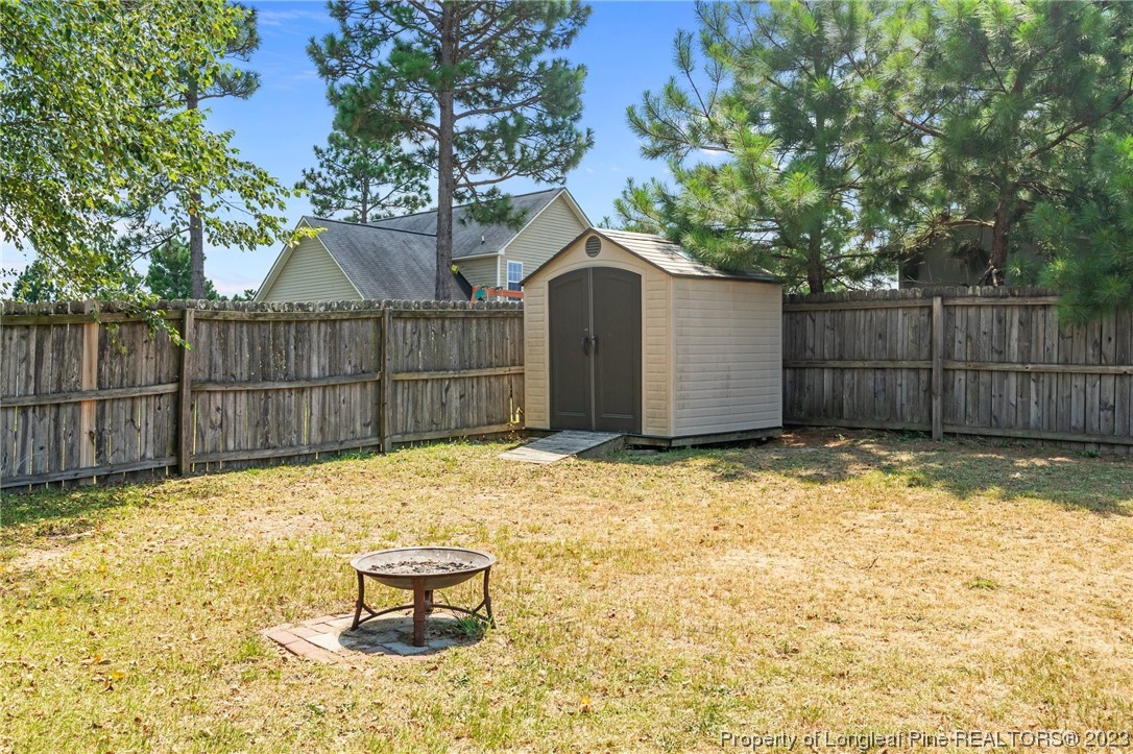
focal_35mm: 35
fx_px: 1101
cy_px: 377
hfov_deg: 54.5
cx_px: 566
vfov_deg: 37.8
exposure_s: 1/200
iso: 200
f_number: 8
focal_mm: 35
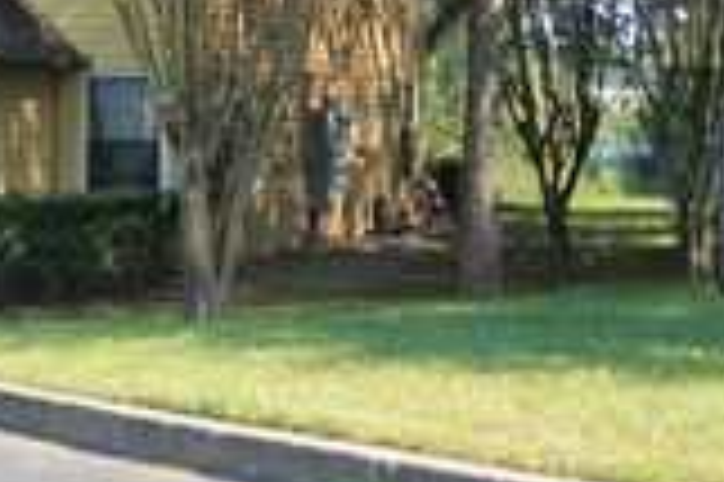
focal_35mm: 110
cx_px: 256
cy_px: -124
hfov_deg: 18.6
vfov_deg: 12.1
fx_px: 2202
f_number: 8
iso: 100
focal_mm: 23
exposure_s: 1/125
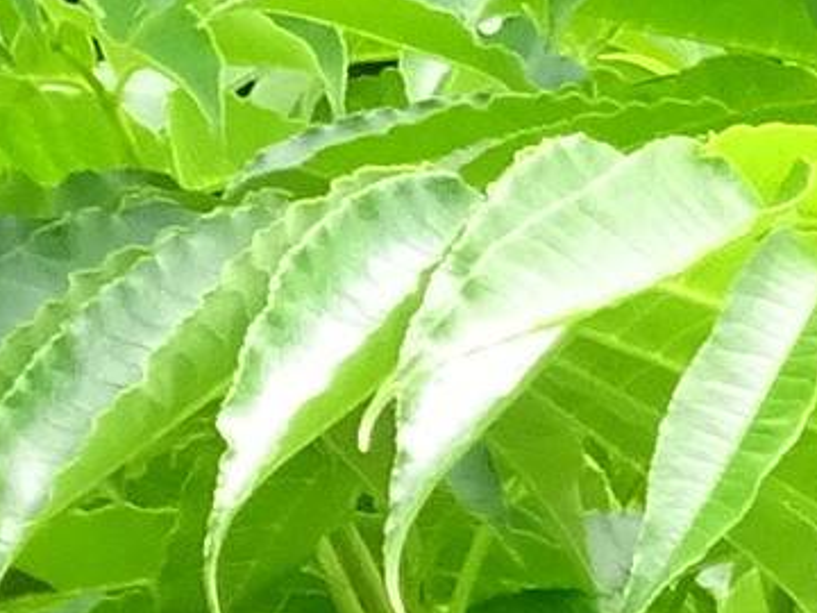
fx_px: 31131
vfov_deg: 1.1
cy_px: -1299
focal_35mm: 1319
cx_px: 1432
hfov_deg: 1.5
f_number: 5.6
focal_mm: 31.3
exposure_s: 1/200
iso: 250
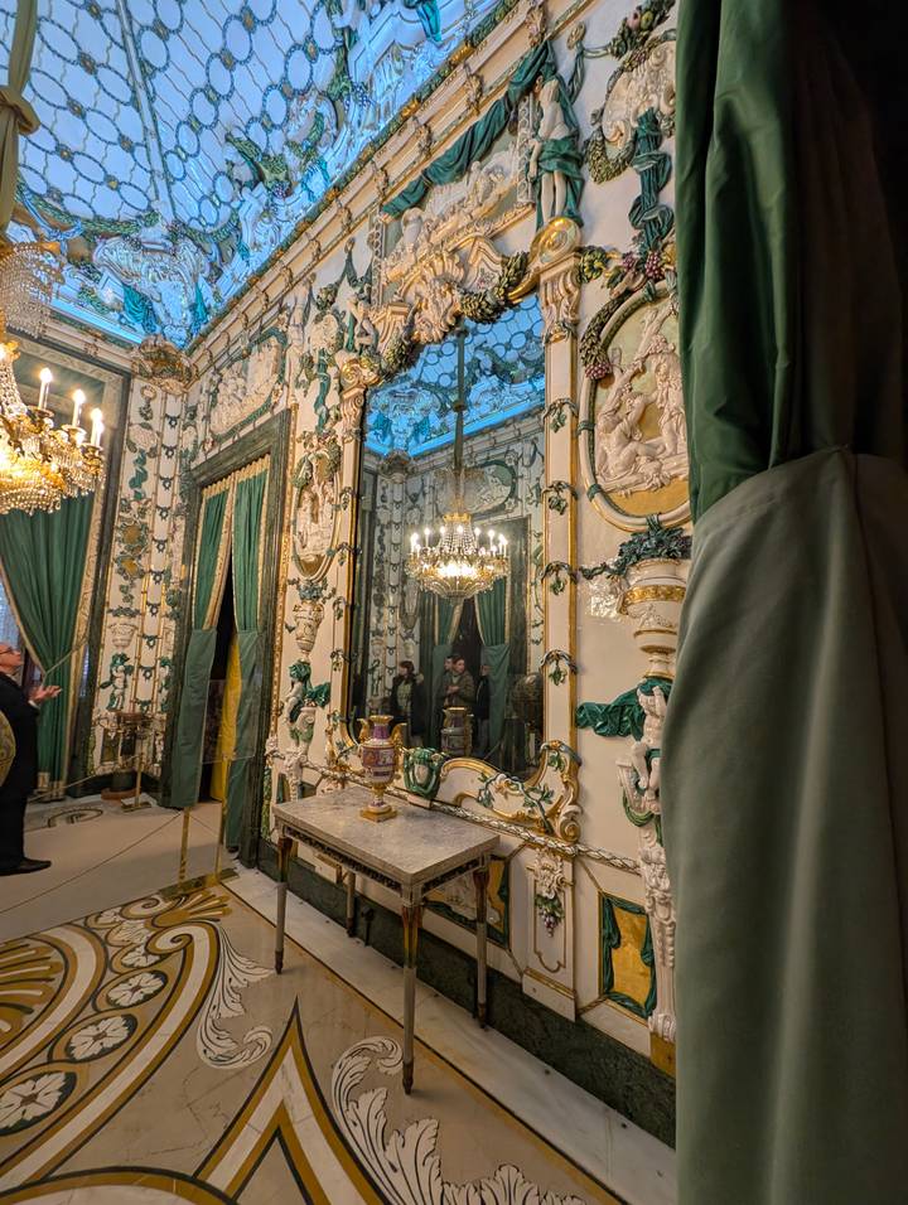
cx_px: 454
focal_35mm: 12
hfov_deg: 94.7
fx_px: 419
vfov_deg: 110.5
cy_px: 602
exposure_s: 1/100
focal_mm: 2.23
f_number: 1.95
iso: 199
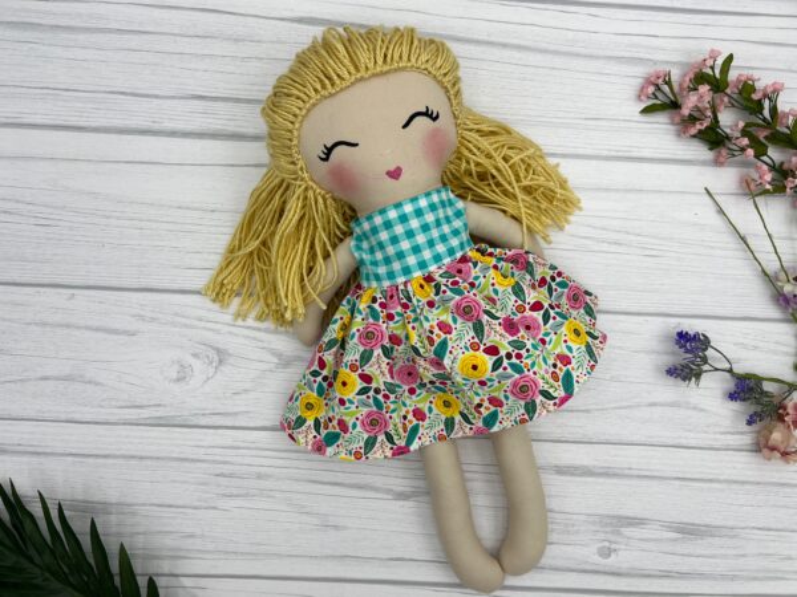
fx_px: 599
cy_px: 298
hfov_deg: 67.3
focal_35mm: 26
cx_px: 398
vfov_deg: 53.1
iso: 50
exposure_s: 1/1575
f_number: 1.5
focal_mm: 5.7
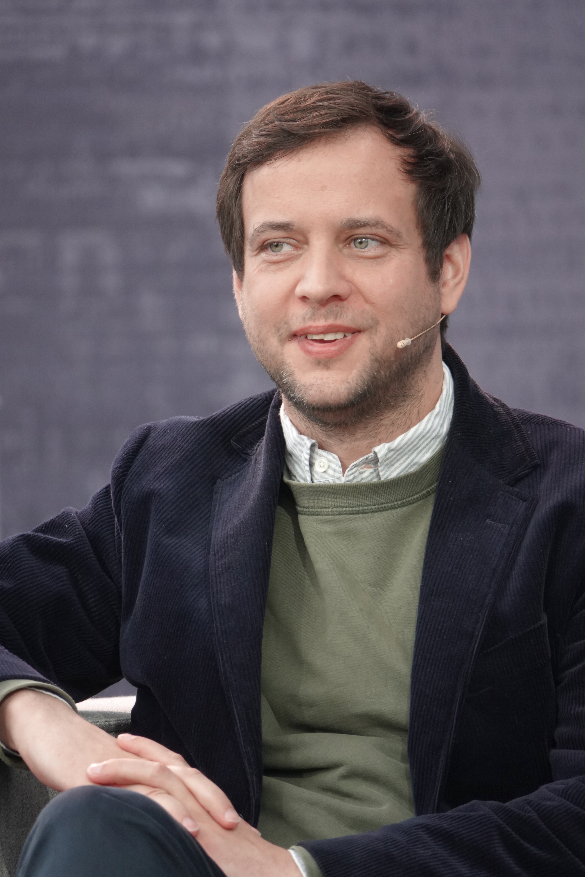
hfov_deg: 2.3
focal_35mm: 600
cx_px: 292
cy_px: 438
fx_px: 14624
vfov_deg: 3.4
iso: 640
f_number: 4
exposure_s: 1/250
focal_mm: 220
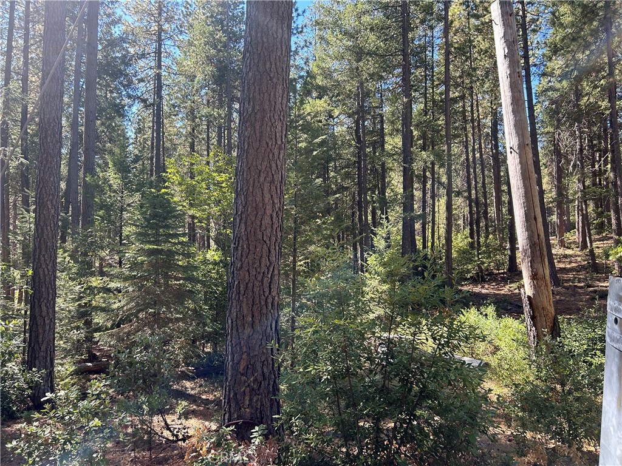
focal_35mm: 26
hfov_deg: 67.3
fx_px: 467
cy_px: 233
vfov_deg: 53.1
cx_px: 311
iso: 50
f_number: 1.5
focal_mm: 5.7
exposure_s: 1/380
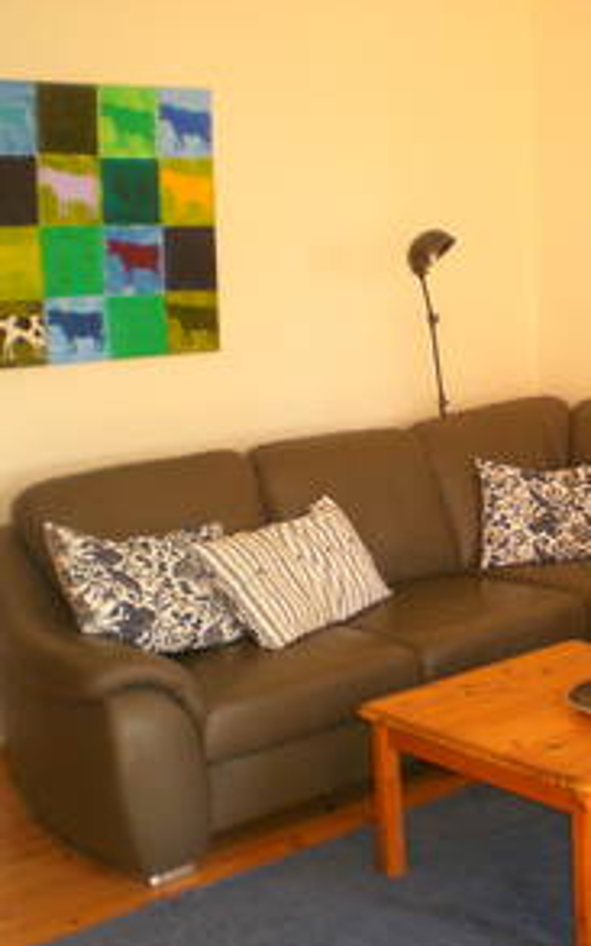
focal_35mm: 55
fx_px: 1418
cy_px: 471
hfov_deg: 22.8
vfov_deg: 36.9
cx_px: 568
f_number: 3.1
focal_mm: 6.3
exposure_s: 1/60
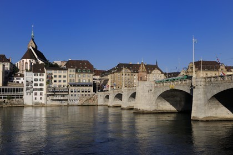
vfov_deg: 31.9
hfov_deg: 46.4
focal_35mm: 42
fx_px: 272
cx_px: 116
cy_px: 78
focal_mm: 42
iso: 200
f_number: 16
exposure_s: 1/160
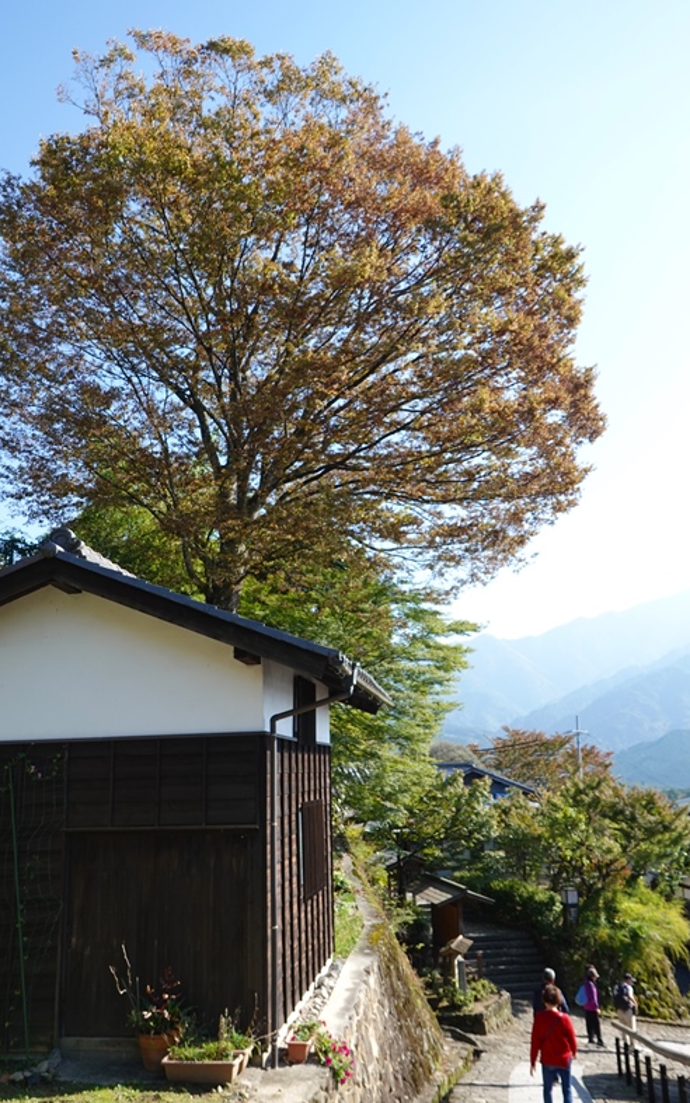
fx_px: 872
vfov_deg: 64.6
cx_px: 339
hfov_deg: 43.2
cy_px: 549
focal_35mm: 29
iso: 125
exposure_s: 1/320
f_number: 4
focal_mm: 10.6
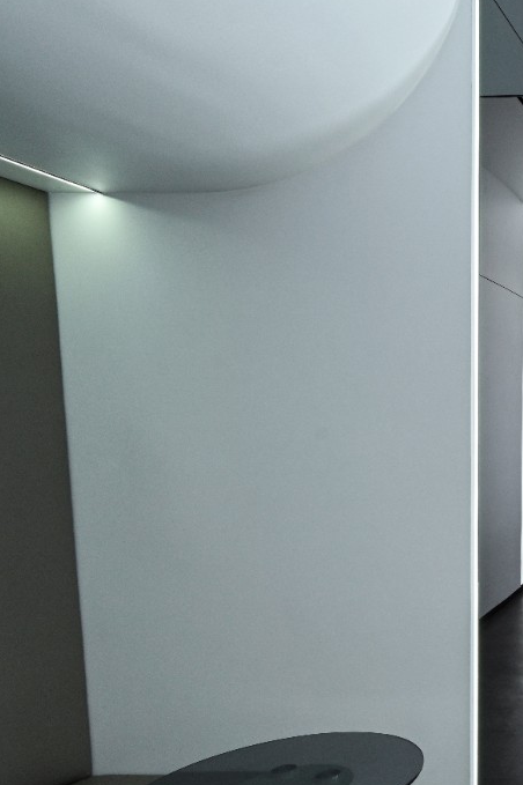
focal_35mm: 33
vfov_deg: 57.0
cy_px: 454
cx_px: 775
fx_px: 720
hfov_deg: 27.8
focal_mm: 14
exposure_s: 1/40
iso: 400
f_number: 10
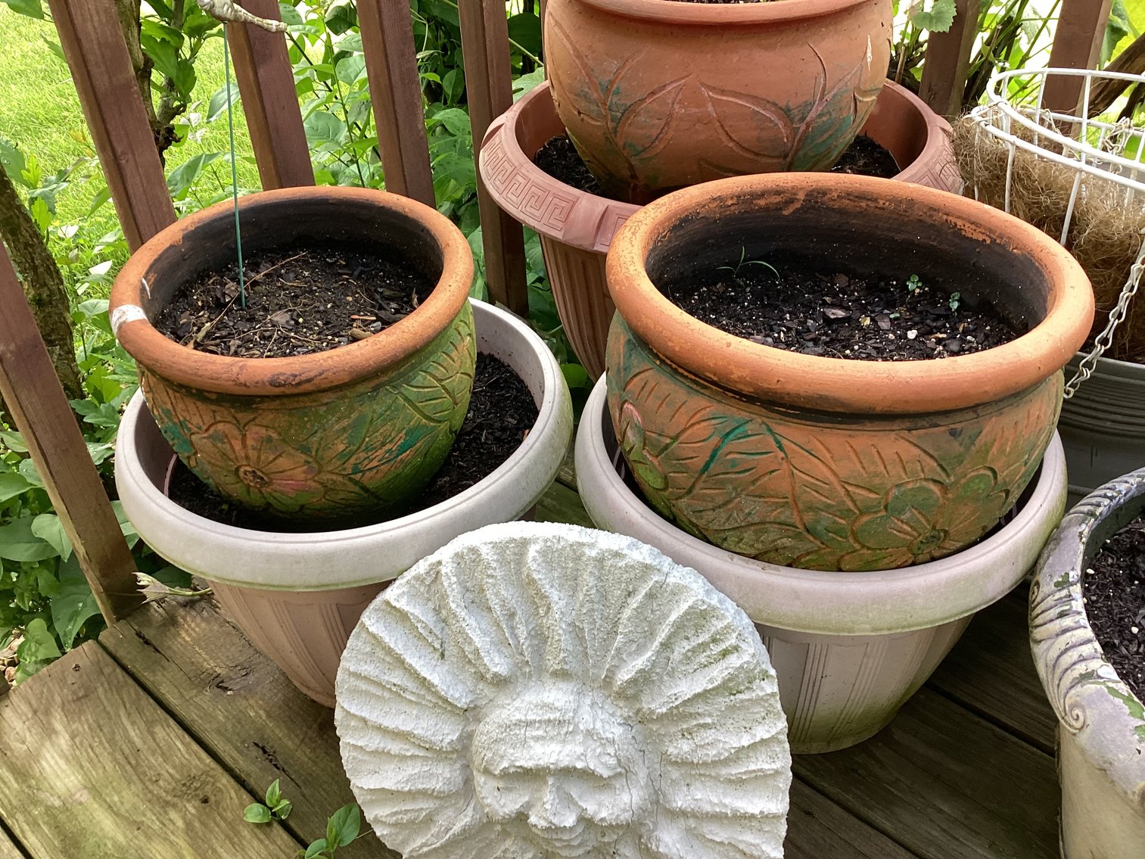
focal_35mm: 31
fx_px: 1025
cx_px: 572
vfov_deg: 45.4
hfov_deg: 58.3
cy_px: 430
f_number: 2.4
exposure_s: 1/120
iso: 80
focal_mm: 3.3
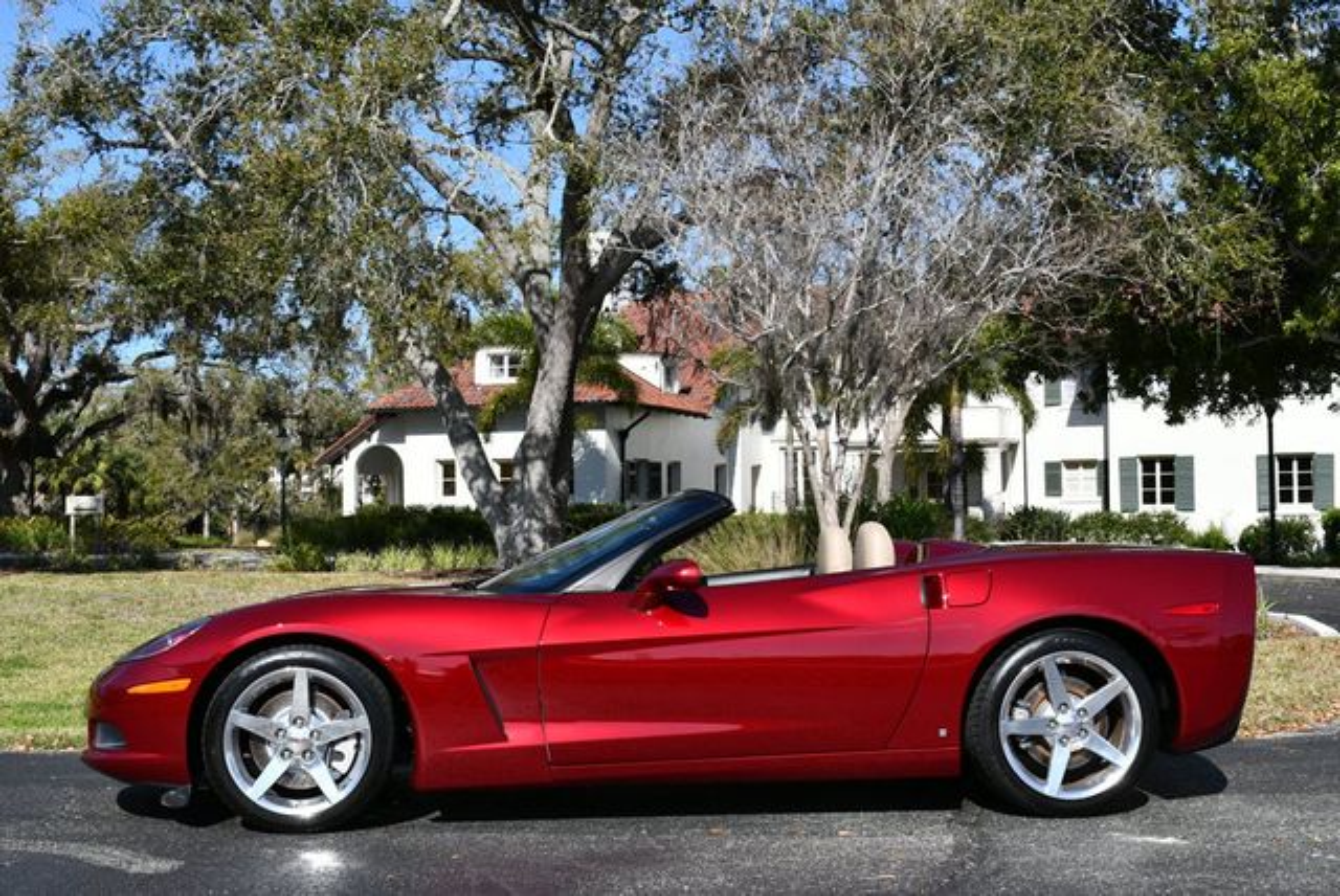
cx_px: 670
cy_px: 448
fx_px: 1788
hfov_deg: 41.1
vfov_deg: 28.1
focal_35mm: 48
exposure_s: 1/320
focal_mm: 24
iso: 100
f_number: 9
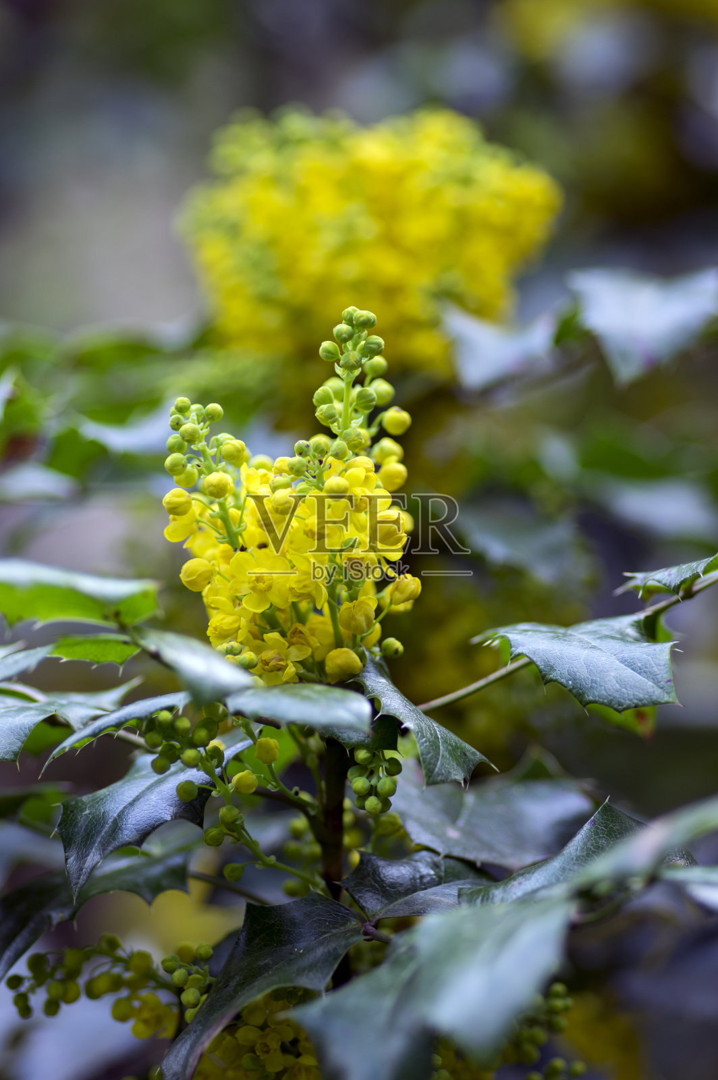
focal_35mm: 150
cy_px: 540
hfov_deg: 9.1
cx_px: 359
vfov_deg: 13.7
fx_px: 4495
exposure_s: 1/250
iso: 100
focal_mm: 100
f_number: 3.5
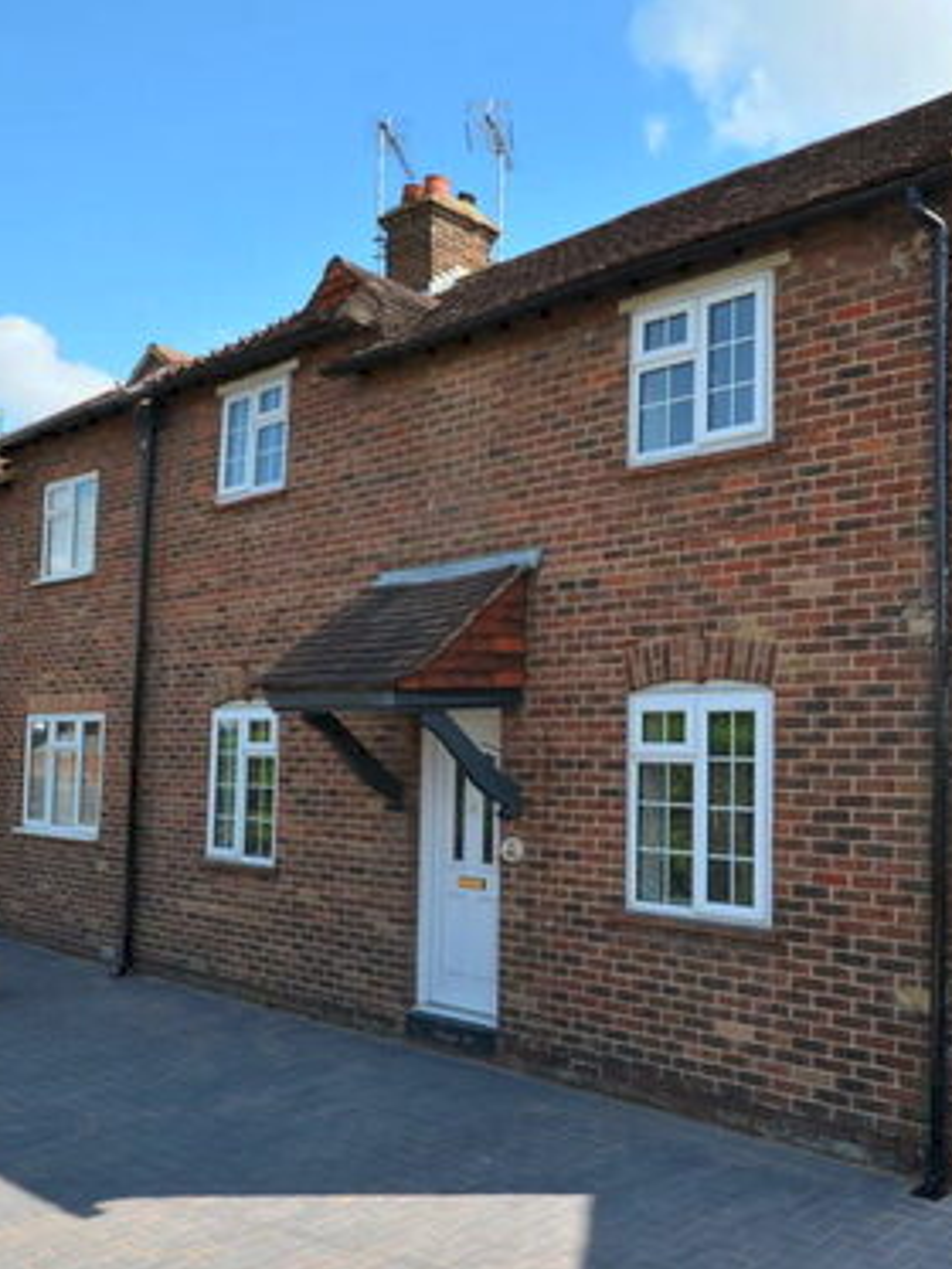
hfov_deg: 48.1
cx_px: 779
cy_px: 675
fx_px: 989
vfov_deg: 65.2
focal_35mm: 27
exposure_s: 1/200
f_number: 7.1
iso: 100
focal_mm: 10
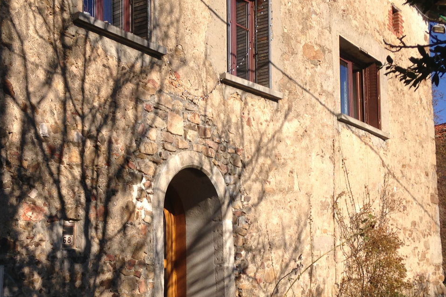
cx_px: 193
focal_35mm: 58
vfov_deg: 23.3
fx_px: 718
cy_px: 202
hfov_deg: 34.4
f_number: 2.4
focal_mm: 4.12
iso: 50
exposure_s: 1/1938
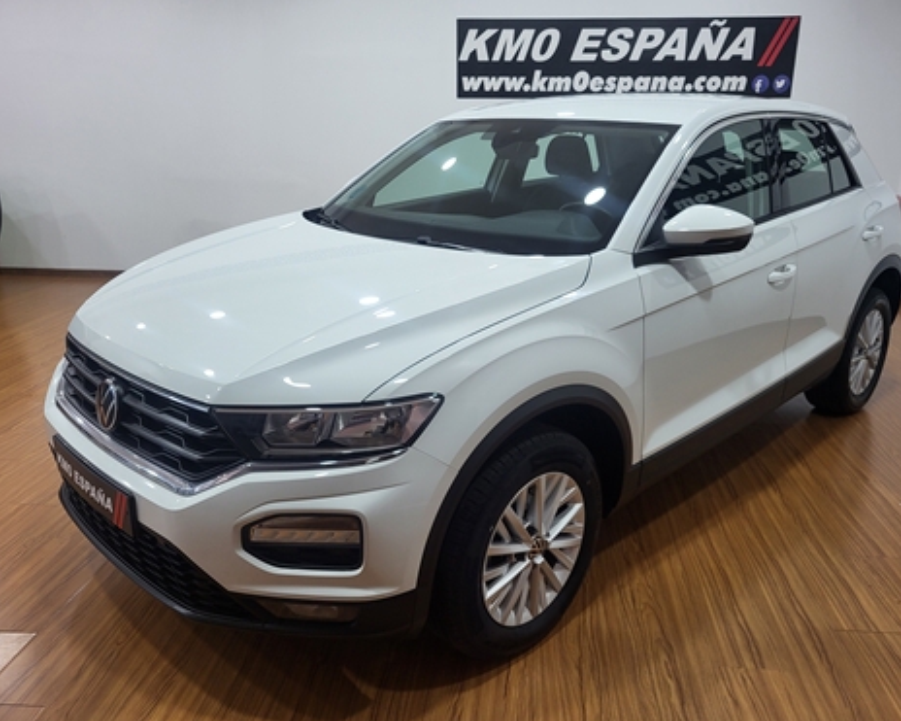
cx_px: 476
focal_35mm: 28
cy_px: 358
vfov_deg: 51.5
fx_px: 746
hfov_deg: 62.2
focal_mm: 5.4
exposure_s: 1/100
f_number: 1.8
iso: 250
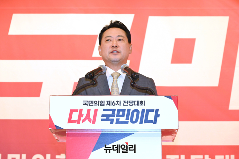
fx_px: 637
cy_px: 80
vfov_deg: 14.2
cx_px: 120
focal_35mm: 96
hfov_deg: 21.2
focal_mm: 96
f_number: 7.1
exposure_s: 1/250
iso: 3200
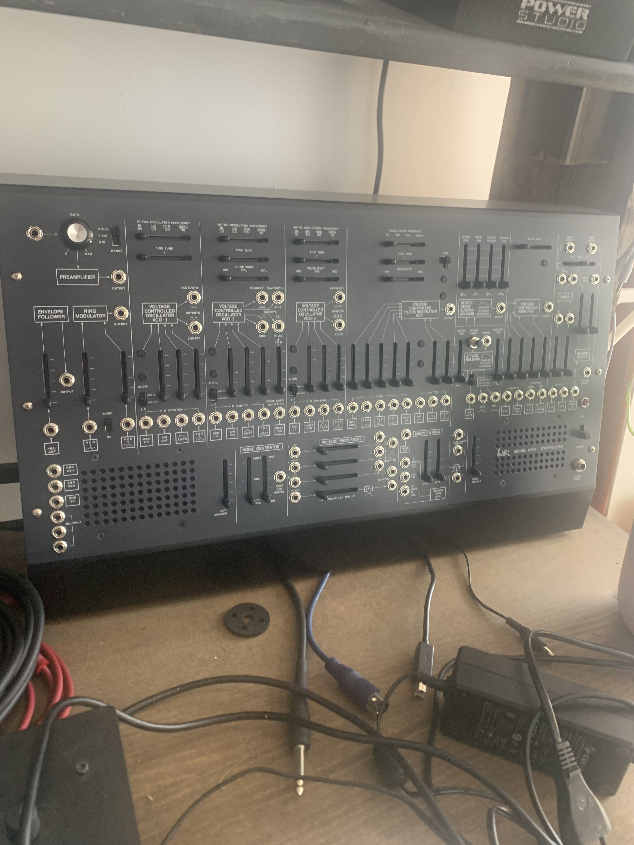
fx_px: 635
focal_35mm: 26
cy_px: 422
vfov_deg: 67.3
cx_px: 317
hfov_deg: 53.1
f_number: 1.8
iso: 200
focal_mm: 4.25
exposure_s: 1/60
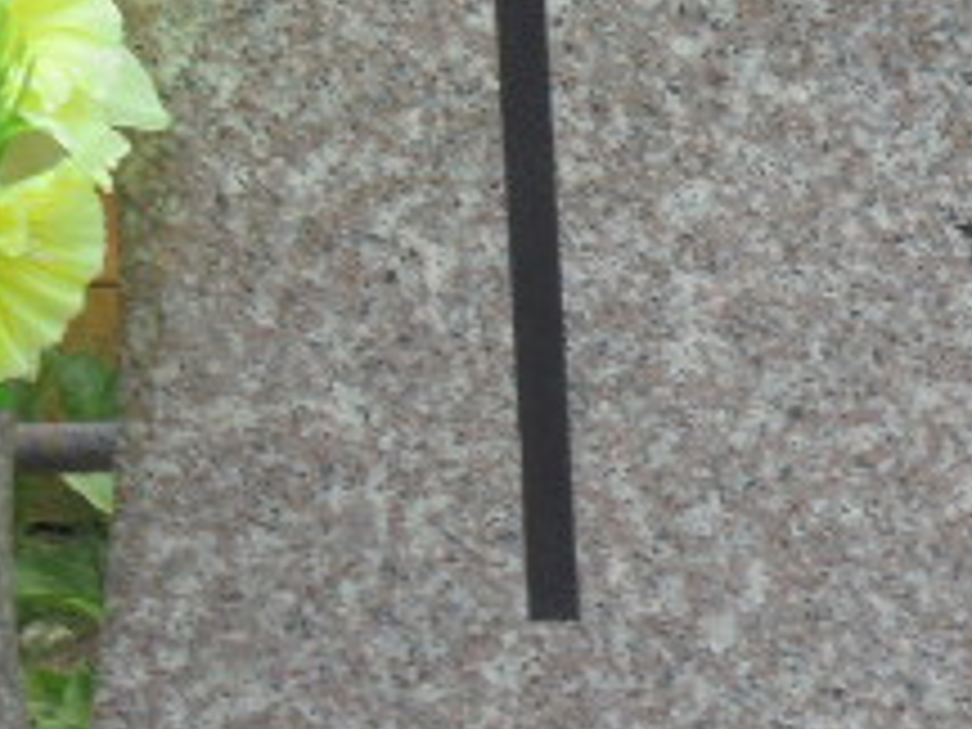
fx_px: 8901
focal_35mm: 317
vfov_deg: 4.7
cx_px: 1386
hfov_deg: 6.2
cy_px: 32
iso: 100
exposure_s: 1/30
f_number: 5.1
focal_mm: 19.2
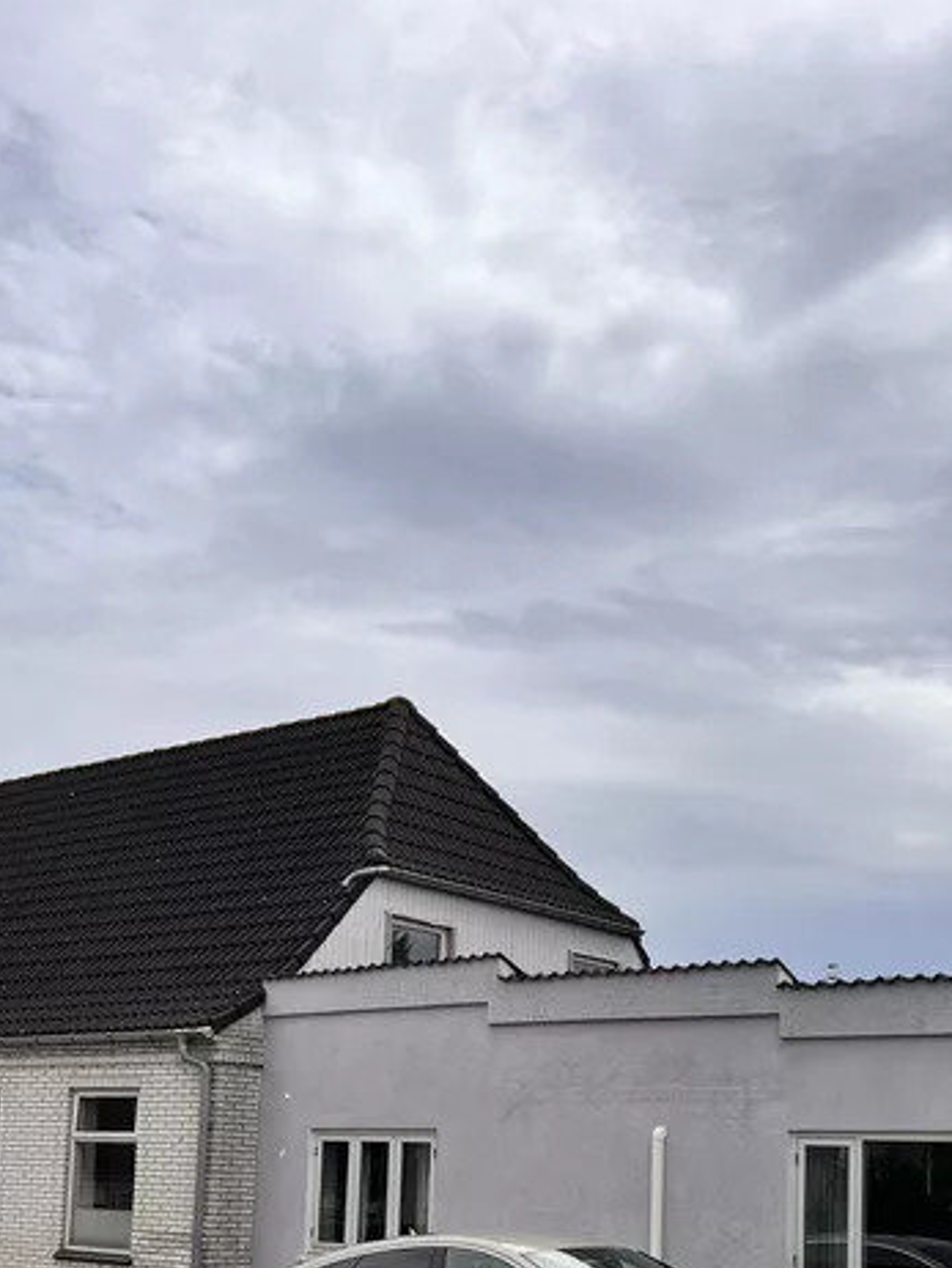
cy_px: 1048
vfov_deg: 40.0
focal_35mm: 45
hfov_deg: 32.2
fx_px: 1649
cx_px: 505
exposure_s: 1/7463
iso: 50
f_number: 1.5
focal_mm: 5.7
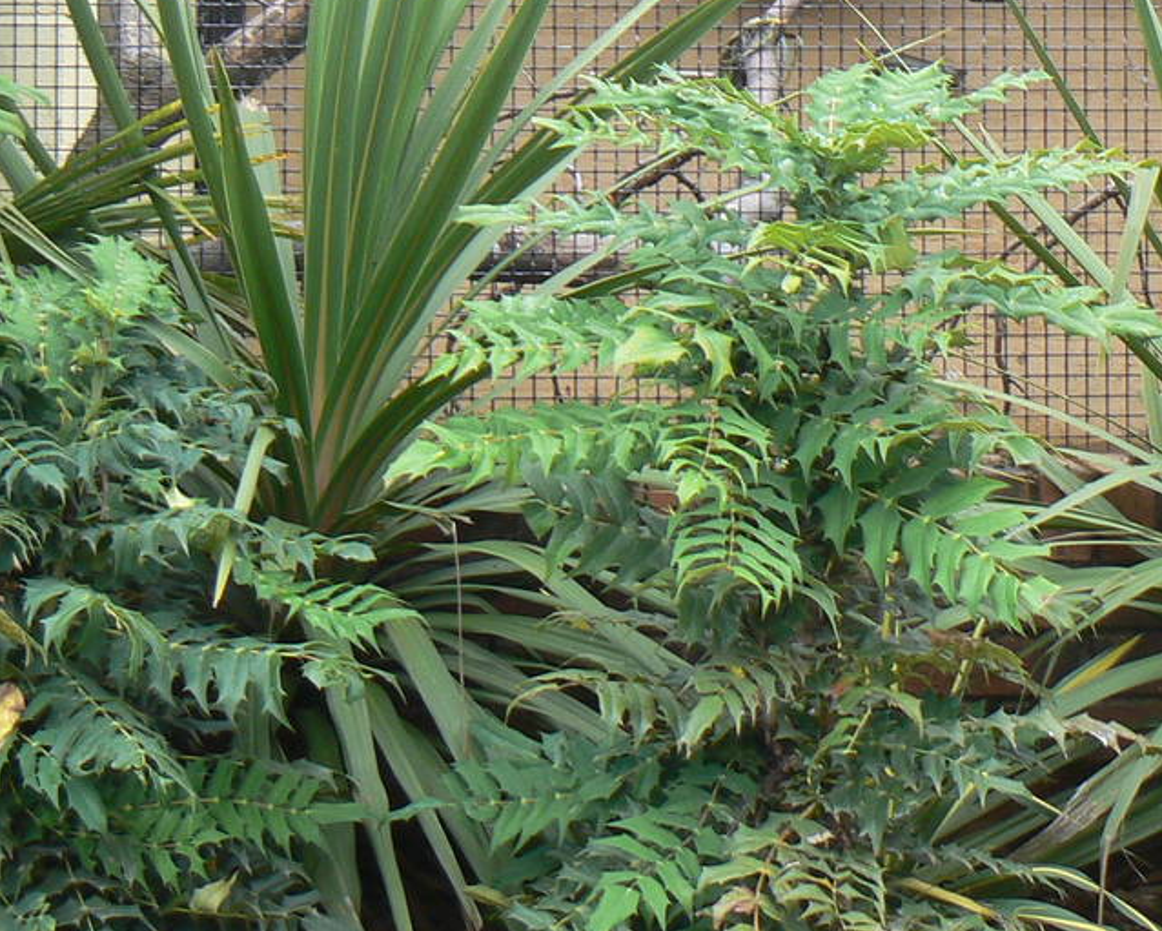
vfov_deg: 16.2
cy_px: 2
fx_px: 3200
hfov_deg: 20.6
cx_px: 698
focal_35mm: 93
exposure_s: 1/60
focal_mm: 6.4
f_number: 4
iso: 80
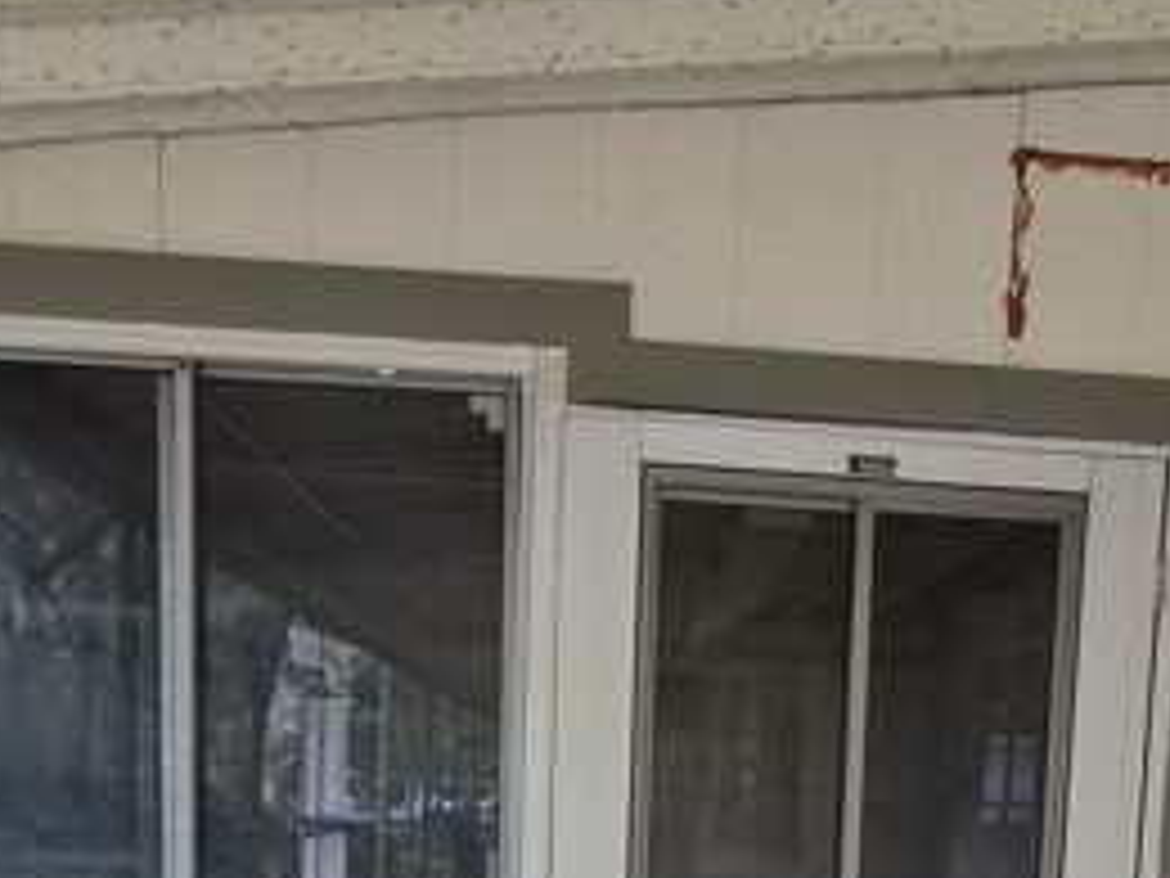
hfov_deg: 56.5
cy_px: 873
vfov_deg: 39.1
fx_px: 1082
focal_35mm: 32
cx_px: 684
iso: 100
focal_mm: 1.74
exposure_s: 1/60
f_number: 2.2
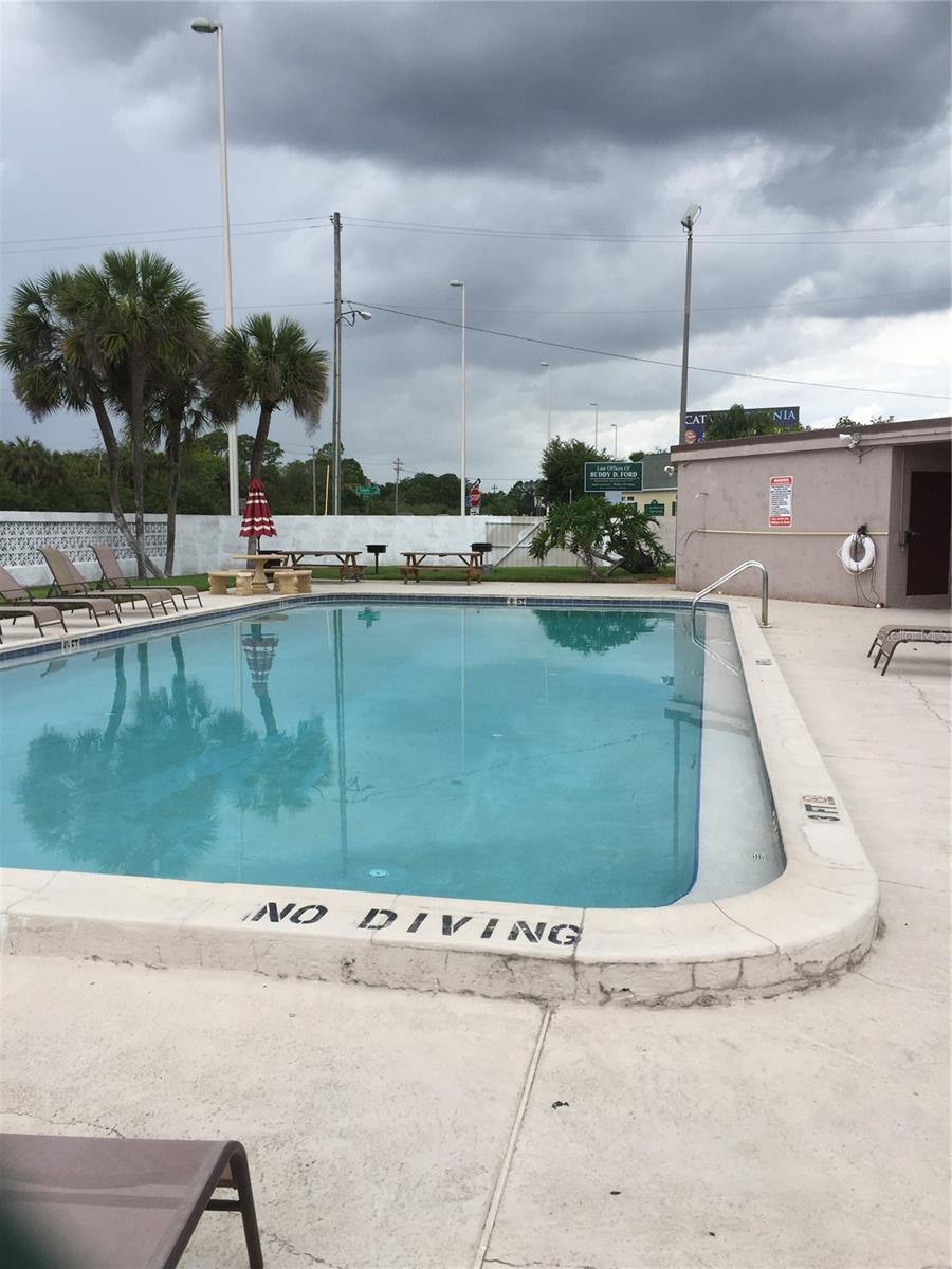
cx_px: 476
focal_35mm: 29
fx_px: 1063
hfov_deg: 48.2
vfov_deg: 61.7
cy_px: 634
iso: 32
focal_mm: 4.15
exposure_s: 1/2198
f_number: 2.2
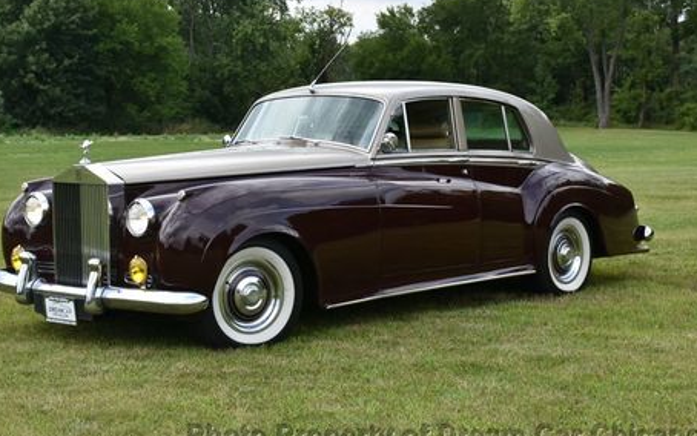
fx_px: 1311
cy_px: 137
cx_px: 312
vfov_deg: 18.8
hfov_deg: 29.8
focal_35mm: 69
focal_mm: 32
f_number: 8
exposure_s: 1/500
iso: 320
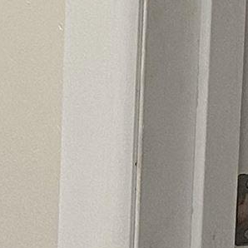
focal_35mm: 219
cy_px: -33
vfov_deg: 7.9
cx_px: -688
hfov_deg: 6.6
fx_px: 1775
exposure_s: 1/60
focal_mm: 6.86
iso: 250
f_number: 1.78
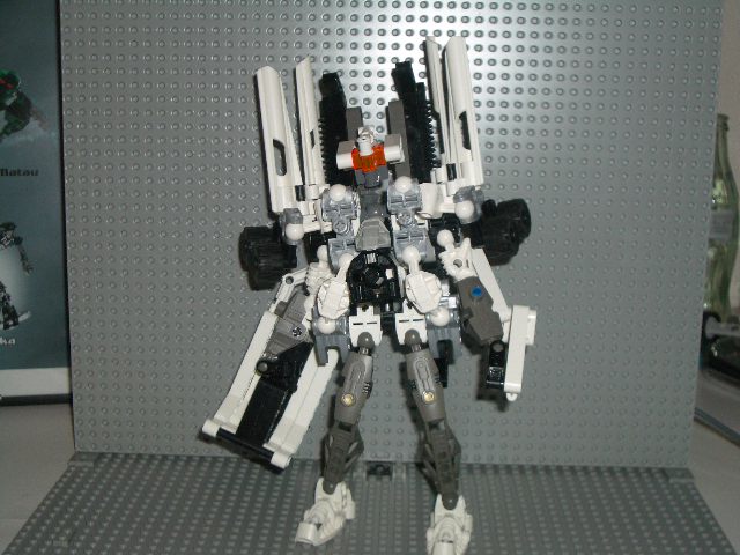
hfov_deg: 38.9
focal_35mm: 49
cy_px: 278
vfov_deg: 29.7
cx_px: 370
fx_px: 1047
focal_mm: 8.2
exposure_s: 1/60
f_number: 3.1
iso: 100
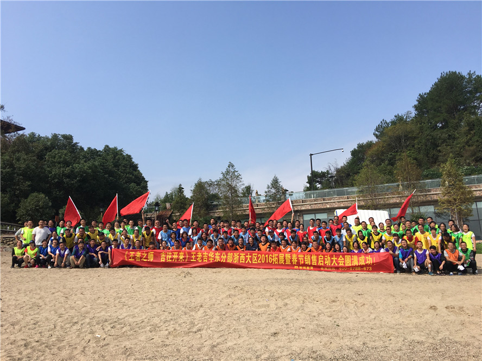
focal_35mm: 29
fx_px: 404
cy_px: 180
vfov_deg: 48.2
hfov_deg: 61.7
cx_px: 241
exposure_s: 1/2024
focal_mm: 4.15
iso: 25
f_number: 2.2
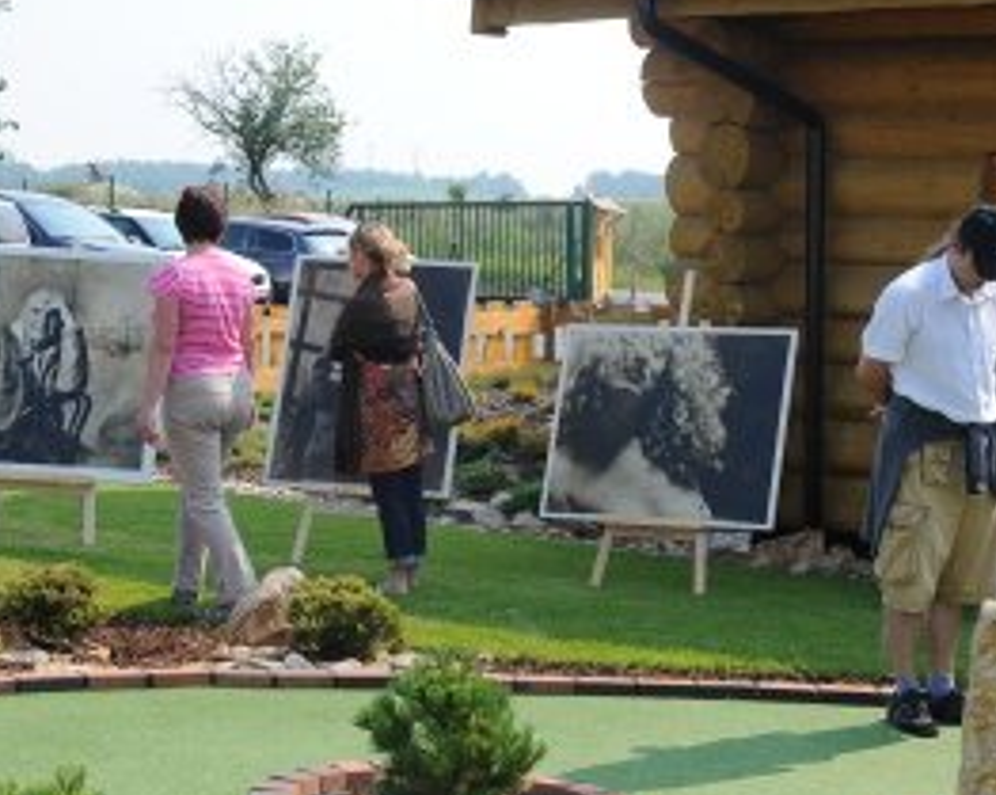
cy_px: 510
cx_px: 696
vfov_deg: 17.8
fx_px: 2532
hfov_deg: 22.1
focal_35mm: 86
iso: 200
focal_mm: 32
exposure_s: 1/400
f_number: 7.1
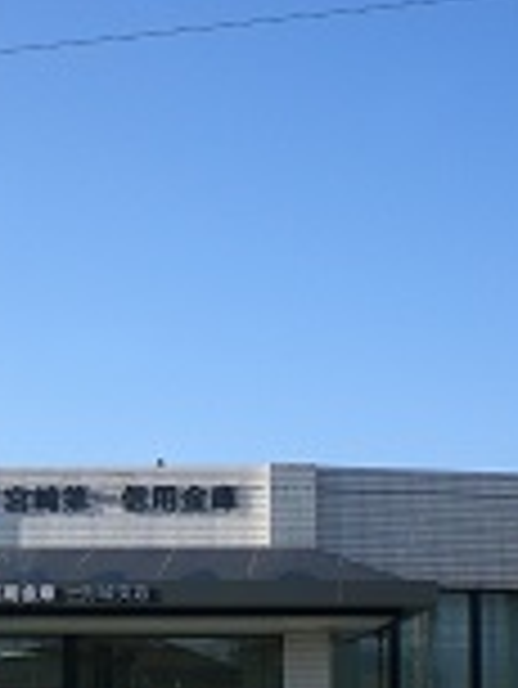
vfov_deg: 22.2
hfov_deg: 17.0
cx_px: 216
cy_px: 558
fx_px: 1733
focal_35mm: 87
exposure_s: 1/320
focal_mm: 6.3
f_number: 4.4
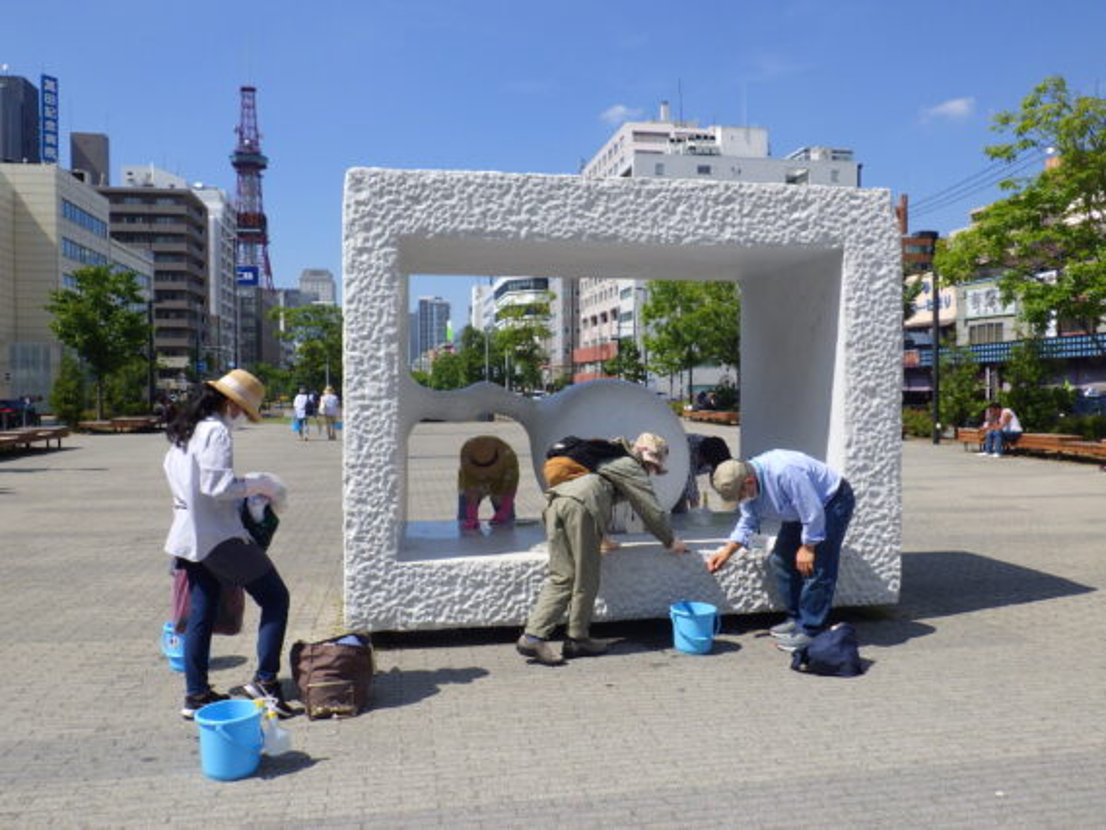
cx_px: 553
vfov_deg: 49.8
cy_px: 415
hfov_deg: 63.4
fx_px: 895
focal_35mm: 28
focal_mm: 5
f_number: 4.2
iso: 125
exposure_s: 1/1000
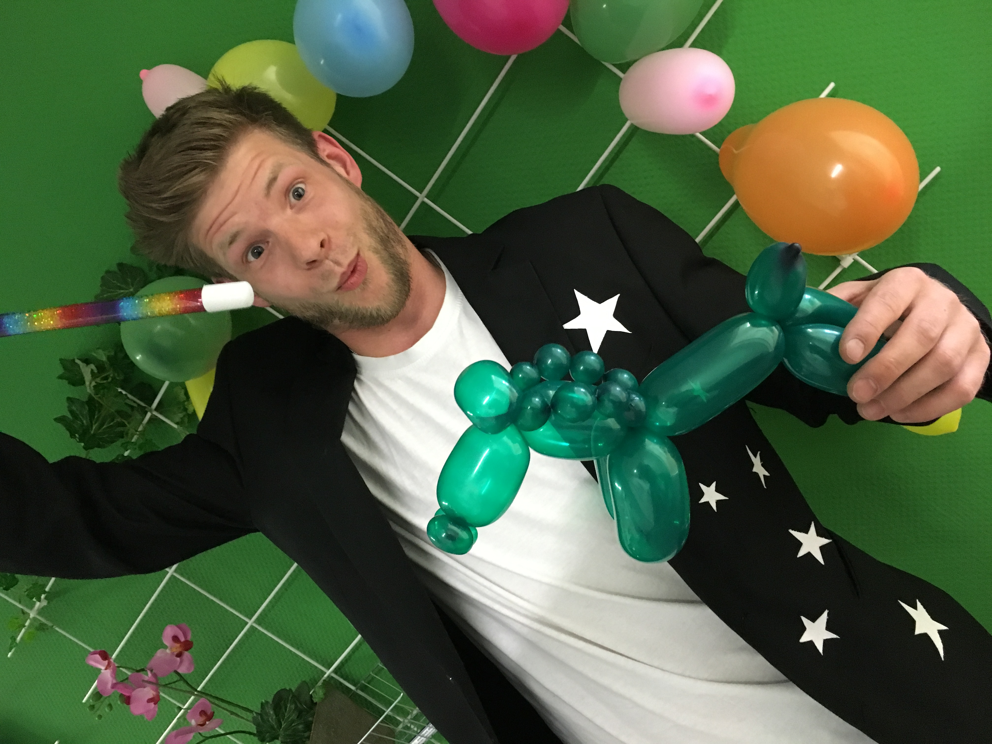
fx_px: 831
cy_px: 372
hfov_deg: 61.7
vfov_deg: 48.2
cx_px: 496
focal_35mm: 29
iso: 320
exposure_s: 1/17
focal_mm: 4.15
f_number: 2.2
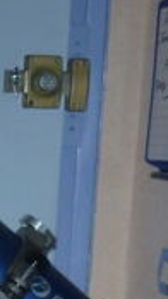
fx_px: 1044
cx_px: -137
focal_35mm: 132
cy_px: 406
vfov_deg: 15.4
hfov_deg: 8.8
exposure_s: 1/30
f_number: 2.8
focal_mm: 5.5
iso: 100
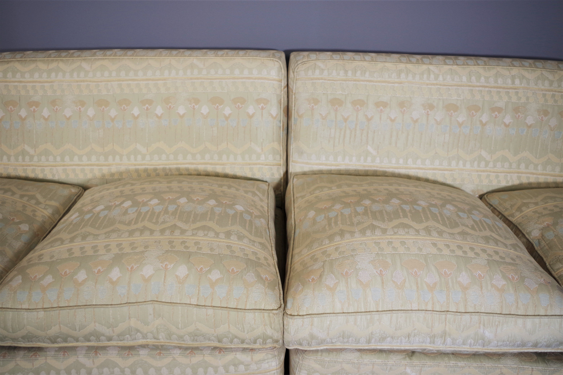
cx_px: 282
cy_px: 188
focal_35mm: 31
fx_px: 485
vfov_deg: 42.3
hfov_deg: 60.3
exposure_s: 1/60
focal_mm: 21.25
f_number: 4
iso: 200
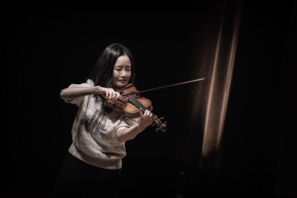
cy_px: 99
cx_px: 148
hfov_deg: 7.5
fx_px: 2252
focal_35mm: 273
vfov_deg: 5.0
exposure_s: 1/400
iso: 4000
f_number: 6.3
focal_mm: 273
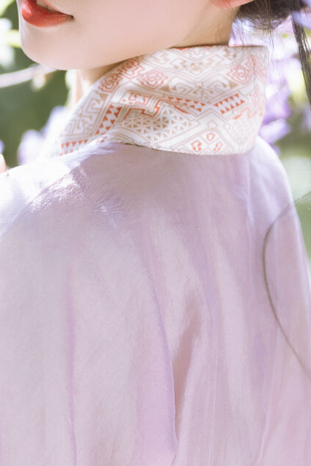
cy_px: 189
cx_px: 7
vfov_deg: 8.6
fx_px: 3095
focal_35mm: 239
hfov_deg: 5.7
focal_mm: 85
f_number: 2.8
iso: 200
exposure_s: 1/400
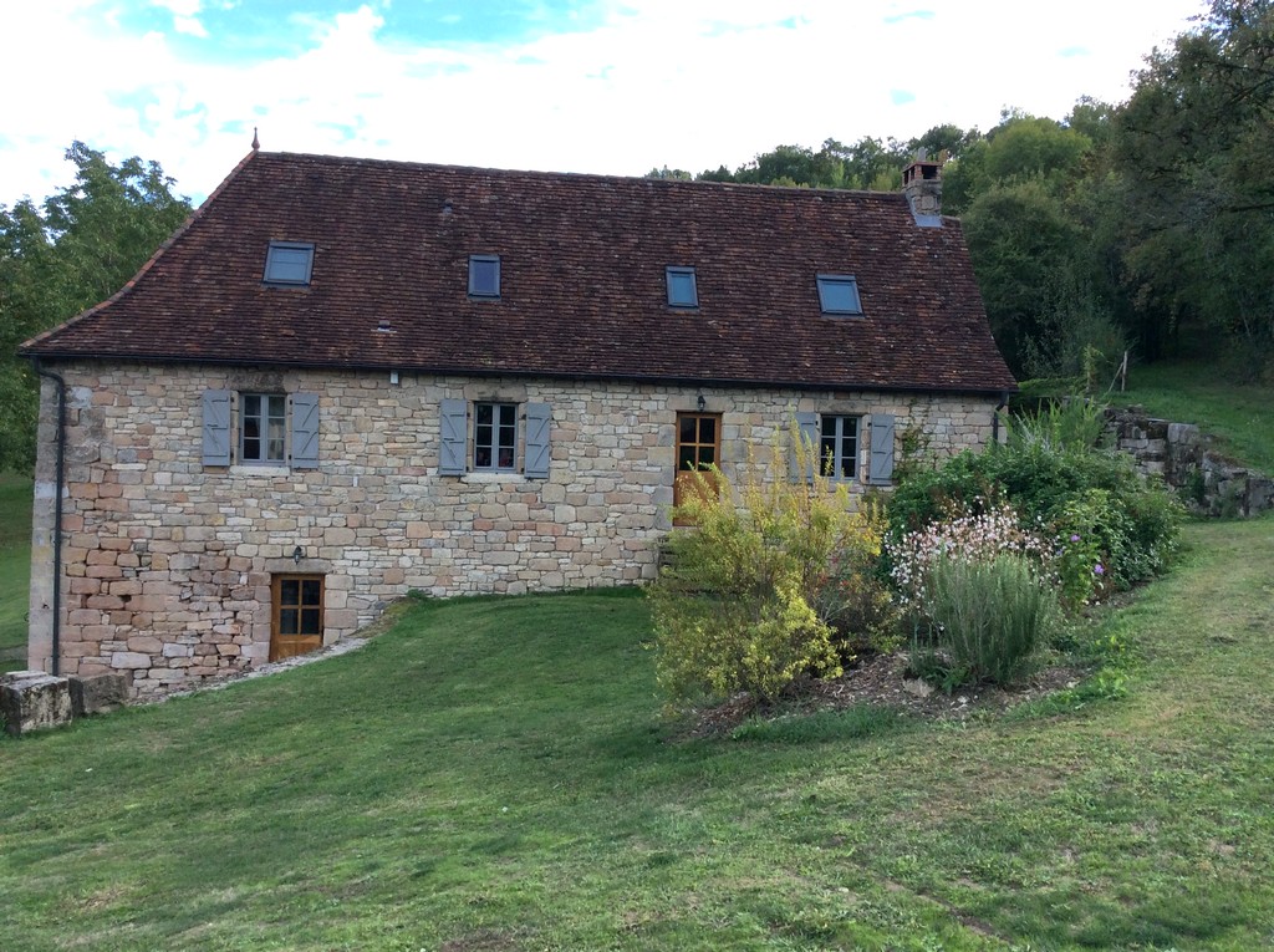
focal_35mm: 32
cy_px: 476
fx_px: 1176
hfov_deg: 56.9
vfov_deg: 44.1
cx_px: 637
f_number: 2.4
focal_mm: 3.3
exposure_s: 1/411
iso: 32
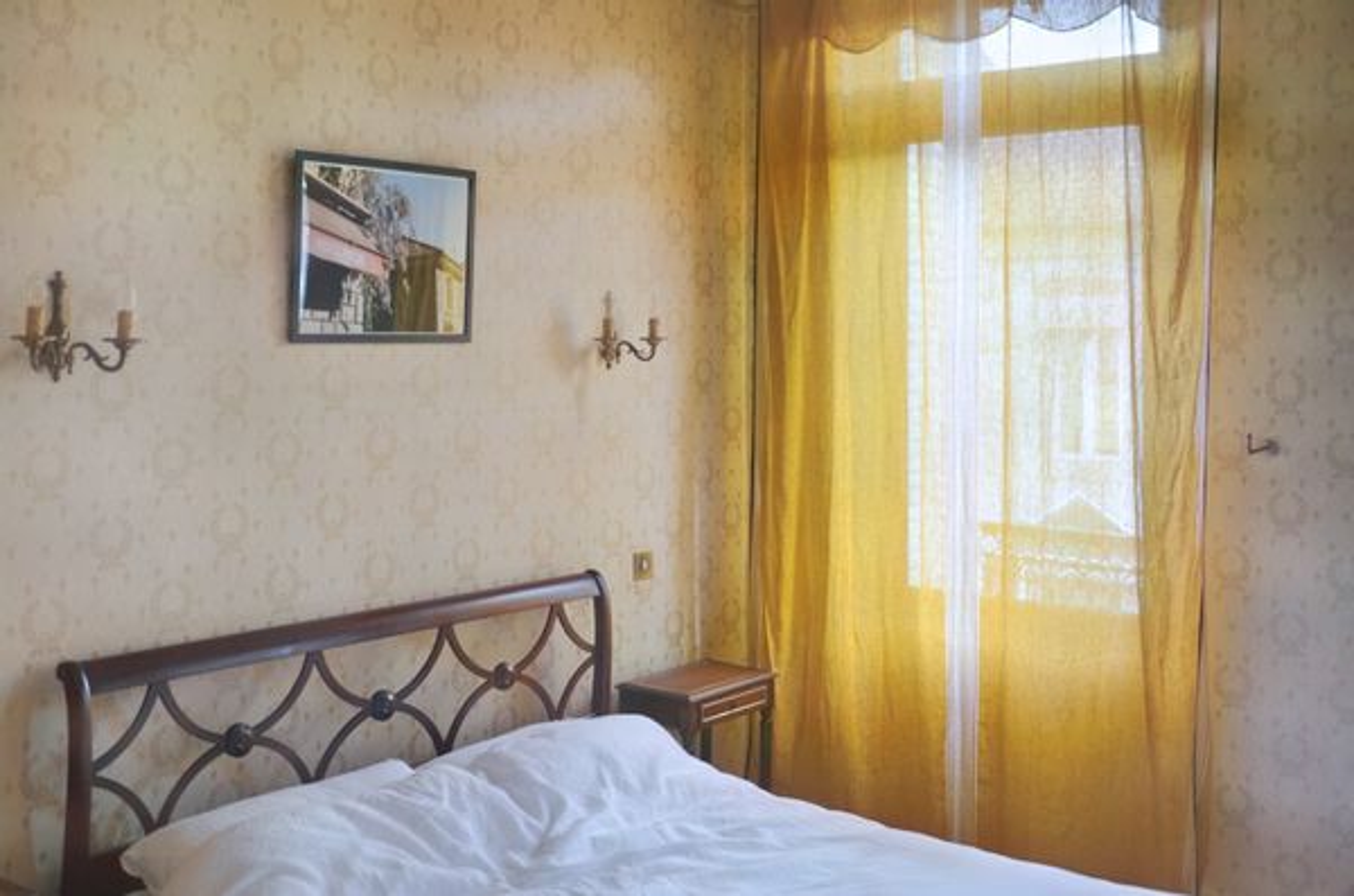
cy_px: 448
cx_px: 677
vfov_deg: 35.3
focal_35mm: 38
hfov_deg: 51.4
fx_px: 1407
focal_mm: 25
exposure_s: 1/60
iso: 400
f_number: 4
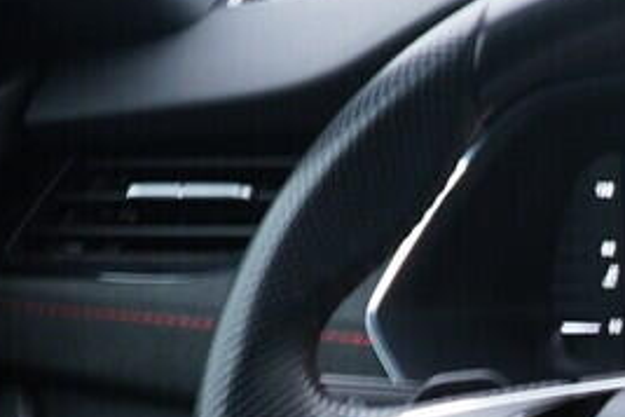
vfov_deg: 6.9
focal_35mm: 194
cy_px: 752
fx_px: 3368
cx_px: 1650
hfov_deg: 9.2
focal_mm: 24
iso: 320
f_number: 2.8
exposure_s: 1/40
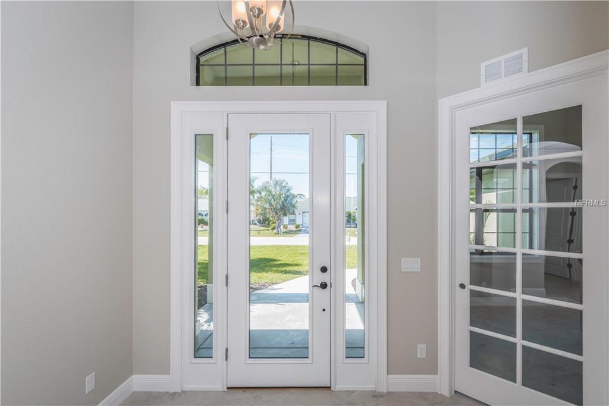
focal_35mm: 15
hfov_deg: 100.4
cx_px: 304
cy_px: 203
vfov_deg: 77.3
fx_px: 254
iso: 400
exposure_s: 1/200
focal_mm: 15
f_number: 7.1
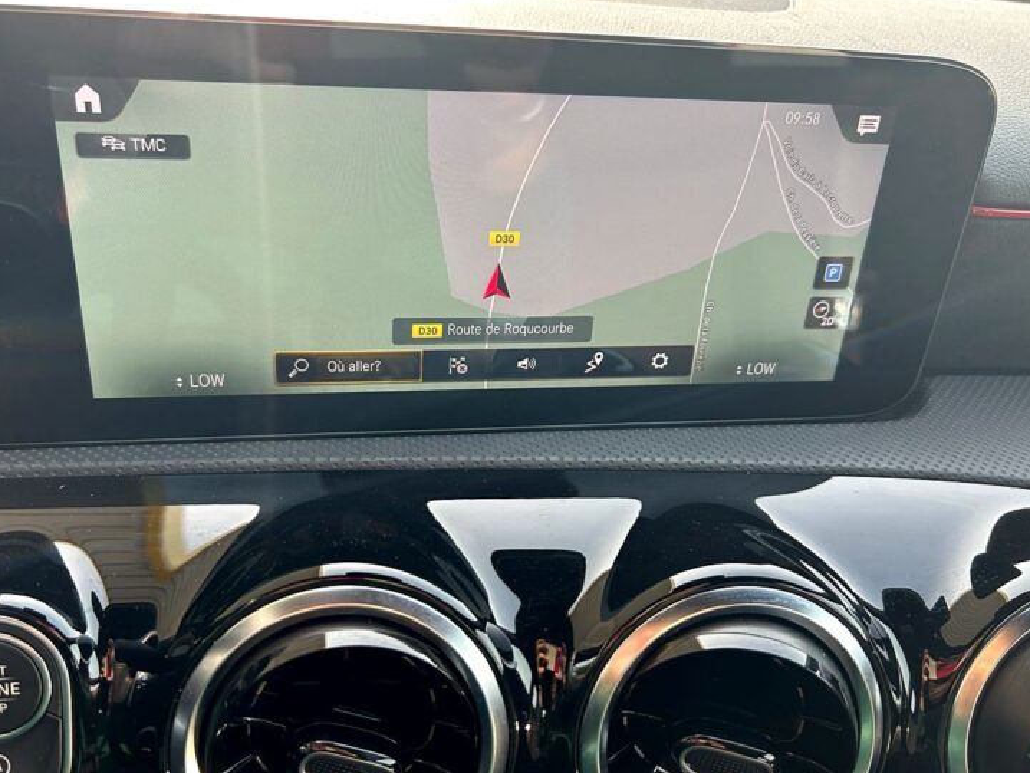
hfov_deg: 61.5
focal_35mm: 29
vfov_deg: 48.2
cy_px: 399
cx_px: 470
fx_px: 863
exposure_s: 1/178
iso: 50
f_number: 1.5
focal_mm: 5.7
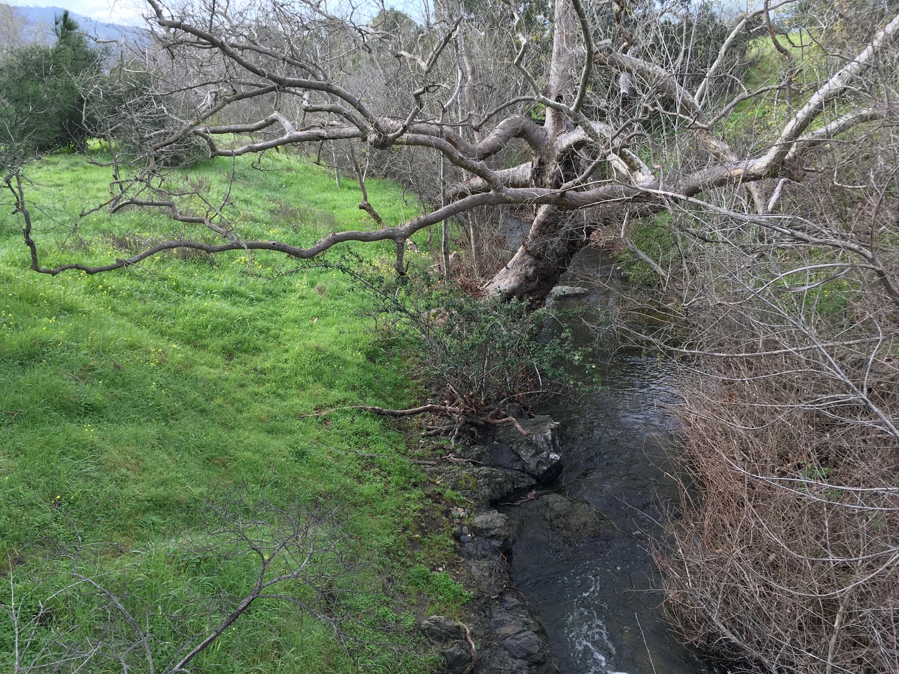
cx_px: 450
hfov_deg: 61.7
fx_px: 753
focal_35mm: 29
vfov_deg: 48.2
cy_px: 337
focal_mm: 4.15
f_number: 2.2
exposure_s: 1/284
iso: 25
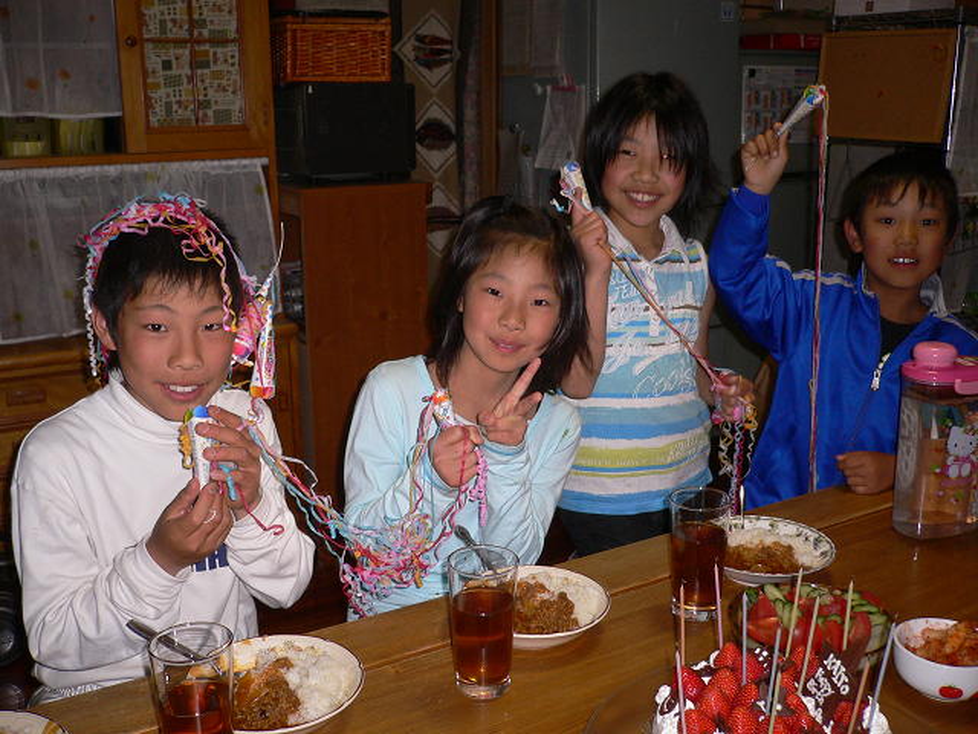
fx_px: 989
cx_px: 489
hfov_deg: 52.6
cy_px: 367
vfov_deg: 40.7
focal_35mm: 35
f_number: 2.8
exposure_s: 1/60
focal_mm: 5.8
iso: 100
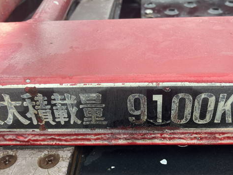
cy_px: 88
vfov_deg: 37.7
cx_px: 130
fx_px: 256
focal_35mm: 38
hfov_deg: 48.9
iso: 25
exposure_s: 1/121
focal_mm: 3.99
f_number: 1.8
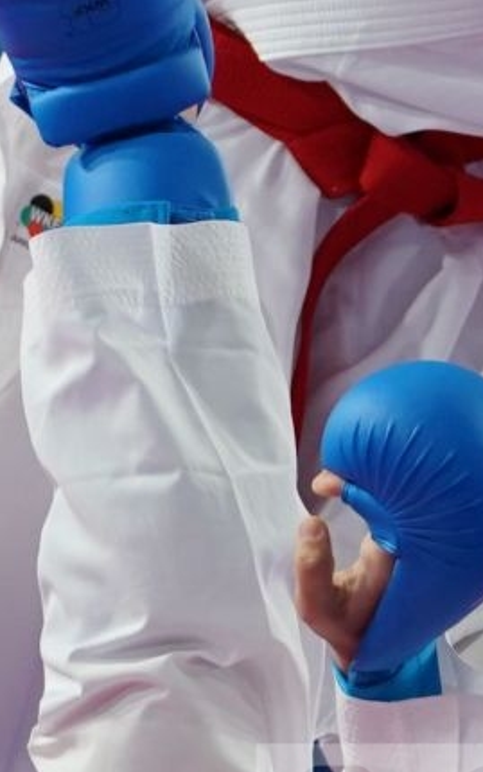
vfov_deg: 2.2
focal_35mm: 935
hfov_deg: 1.4
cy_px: 269
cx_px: 424
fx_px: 19679
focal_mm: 146
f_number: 2.8
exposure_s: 1/1000
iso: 1250
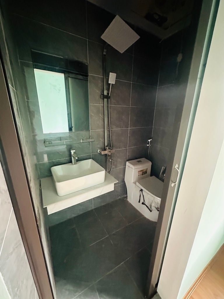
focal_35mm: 14
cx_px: 112
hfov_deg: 85.7
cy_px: 150
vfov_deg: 102.1
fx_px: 121
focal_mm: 2.22
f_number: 2.2
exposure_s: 1/38
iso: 1600
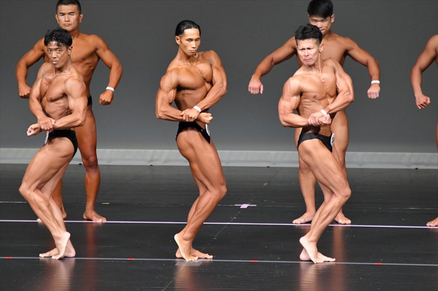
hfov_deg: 6.0
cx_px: 219
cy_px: 146
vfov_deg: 4.0
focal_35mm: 345
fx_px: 4196
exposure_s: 1/400
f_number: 5.6
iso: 5000
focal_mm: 230
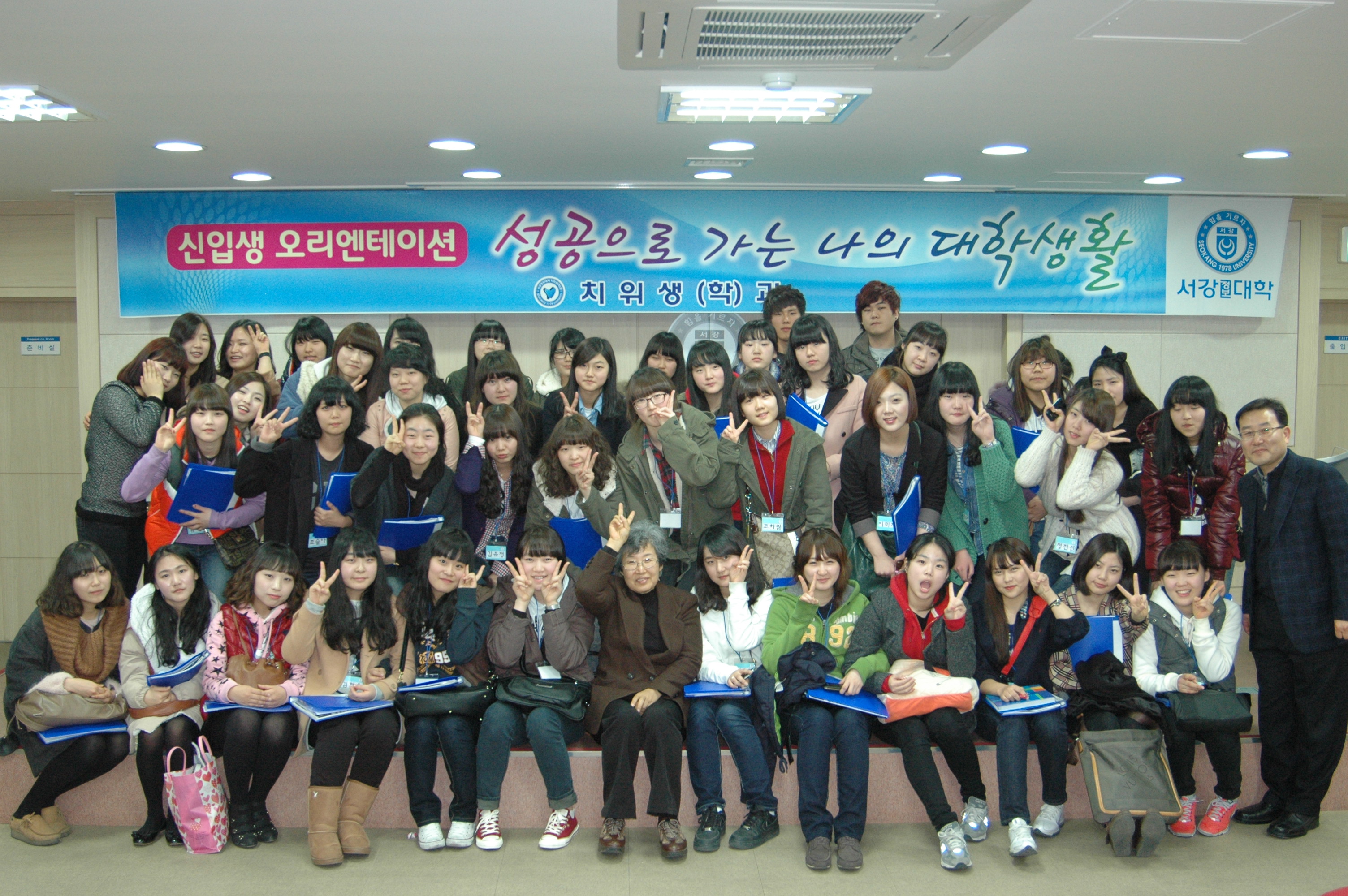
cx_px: 674
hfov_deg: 53.2
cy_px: 448
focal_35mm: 36
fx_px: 1347
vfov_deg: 36.8
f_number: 4.5
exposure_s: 1/100
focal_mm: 24
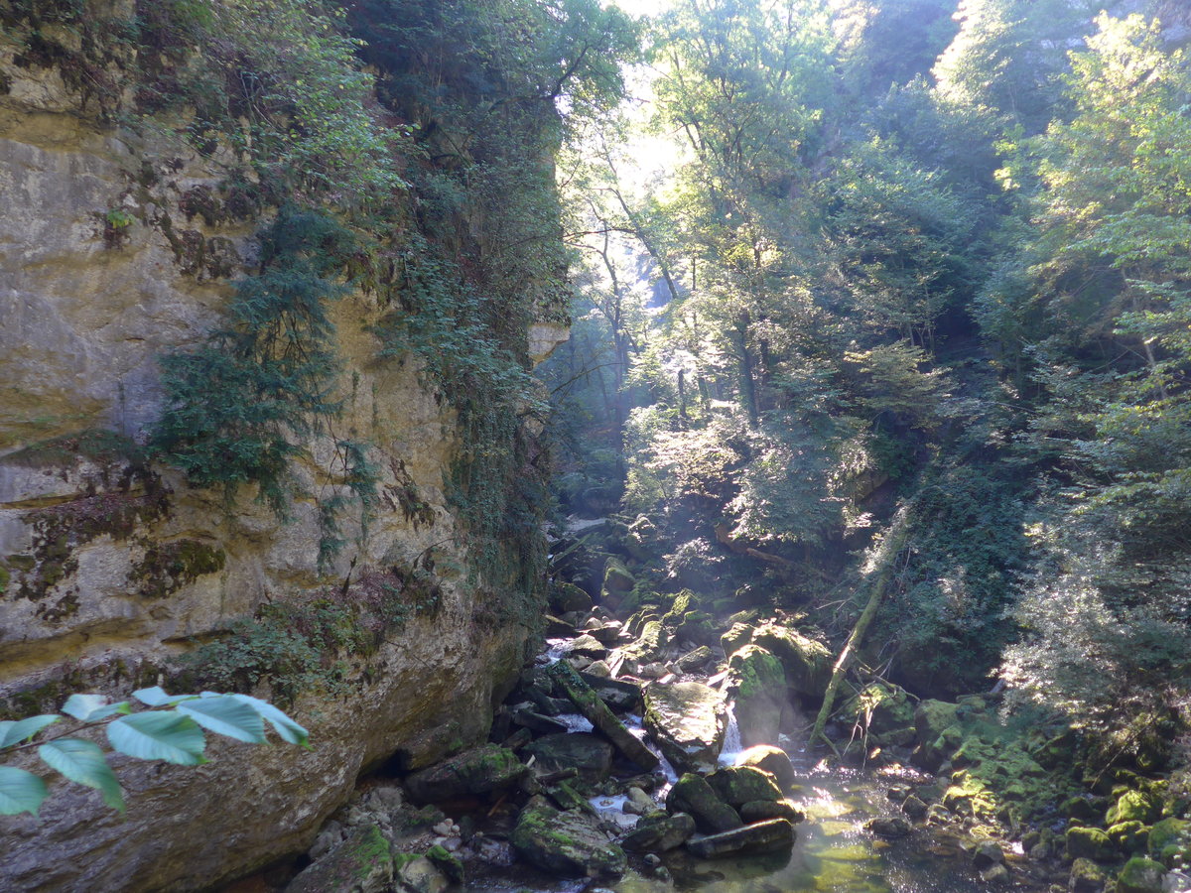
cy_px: 446
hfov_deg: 61.7
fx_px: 998
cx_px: 596
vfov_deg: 48.2
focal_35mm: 29
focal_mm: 6
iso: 80
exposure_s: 1/80
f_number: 2
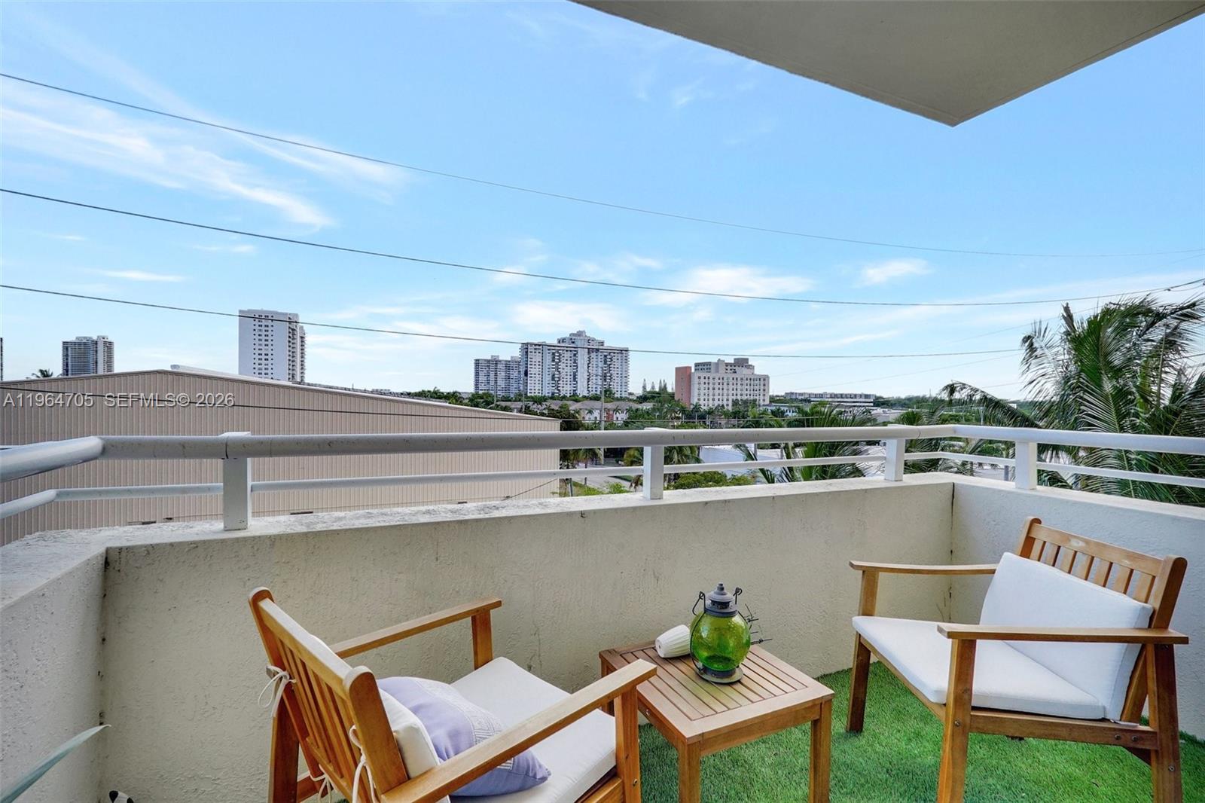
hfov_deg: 96.7
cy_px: 402
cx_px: 602
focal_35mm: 16
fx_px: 535
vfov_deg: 73.7
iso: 640
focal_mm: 16
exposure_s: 1/400
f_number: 13
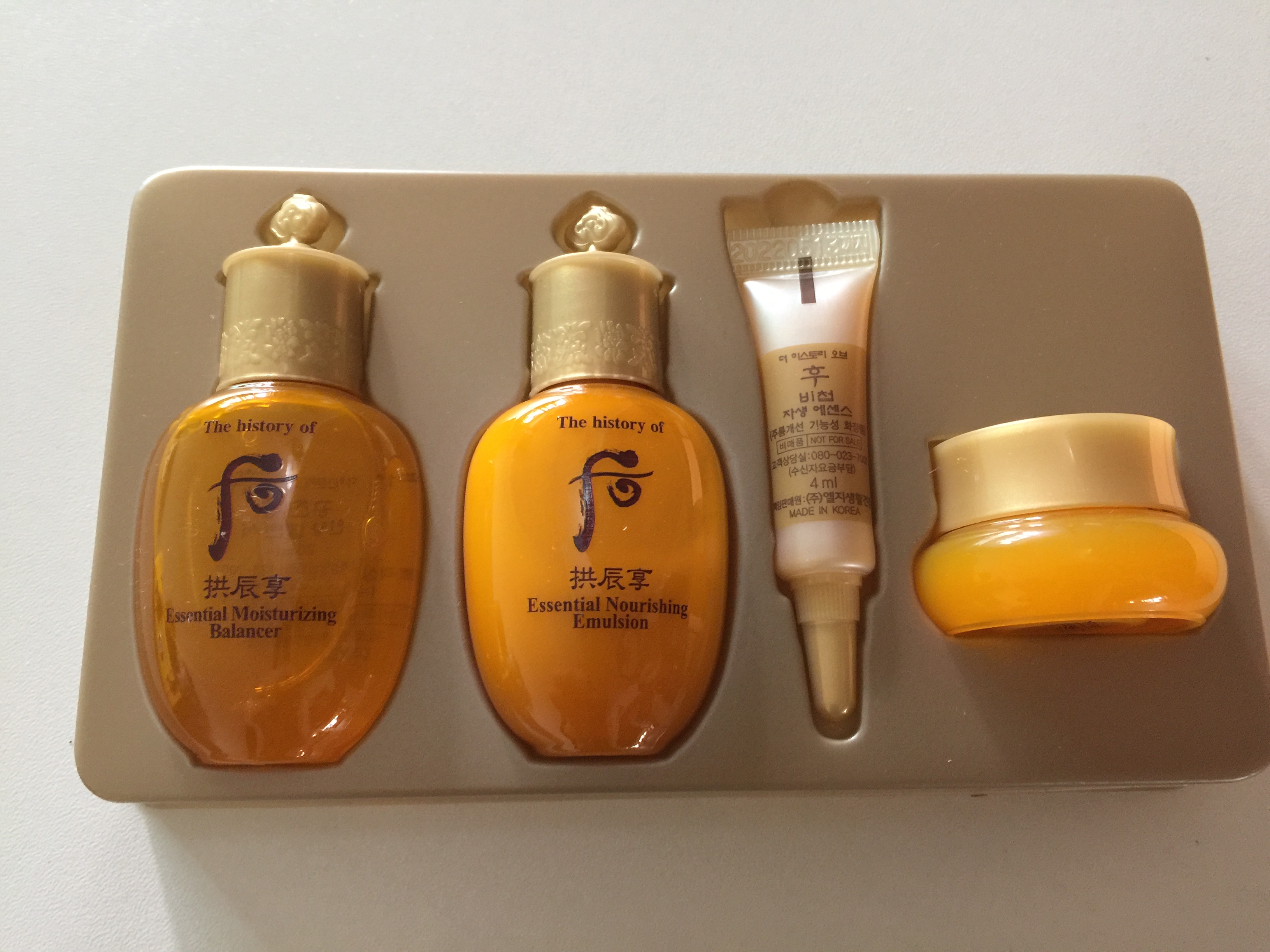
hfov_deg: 61.7
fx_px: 1064
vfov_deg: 48.2
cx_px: 635
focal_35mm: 29
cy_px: 476
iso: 100
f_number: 2.2
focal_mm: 4.15
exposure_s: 1/10
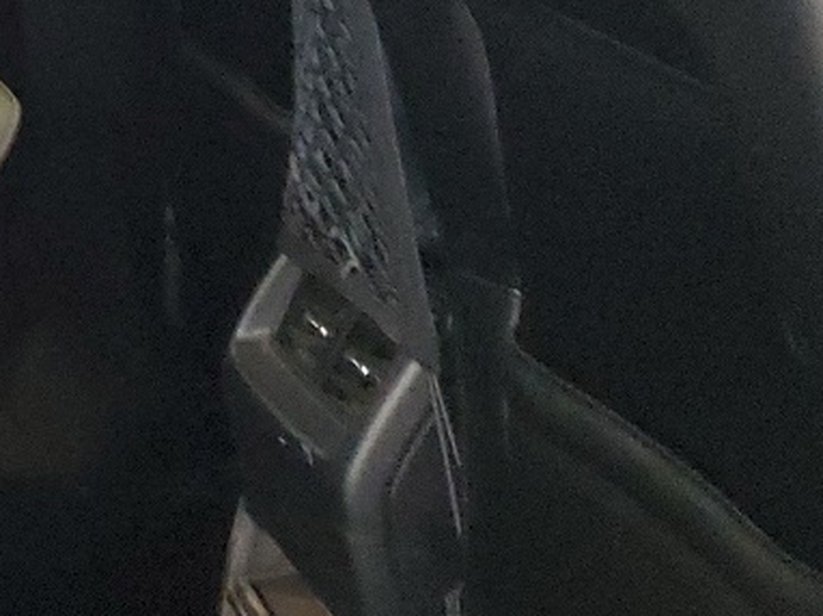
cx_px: -386
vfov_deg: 13.6
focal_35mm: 109
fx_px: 2590
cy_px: 250
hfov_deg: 16.5
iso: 464
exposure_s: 1/15
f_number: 1.5
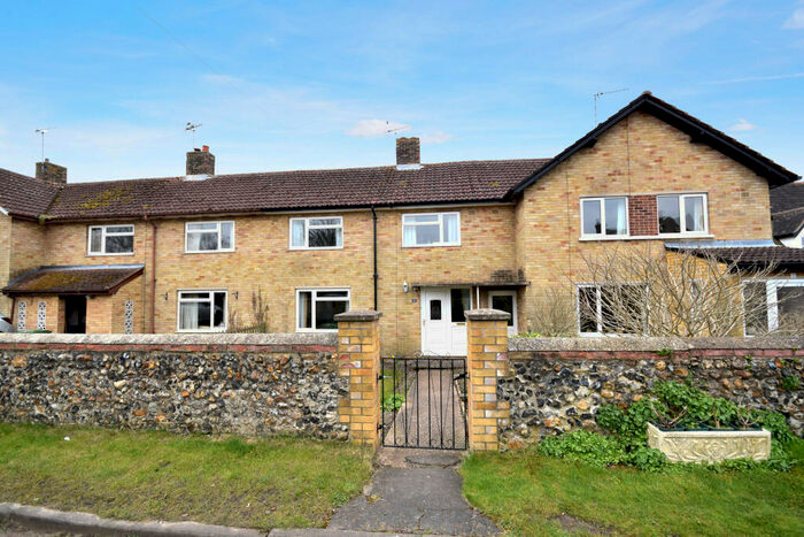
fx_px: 335
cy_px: 268
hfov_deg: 100.4
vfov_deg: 77.4
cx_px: 402
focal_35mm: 15
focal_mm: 10
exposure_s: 1/200
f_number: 7.1
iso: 400
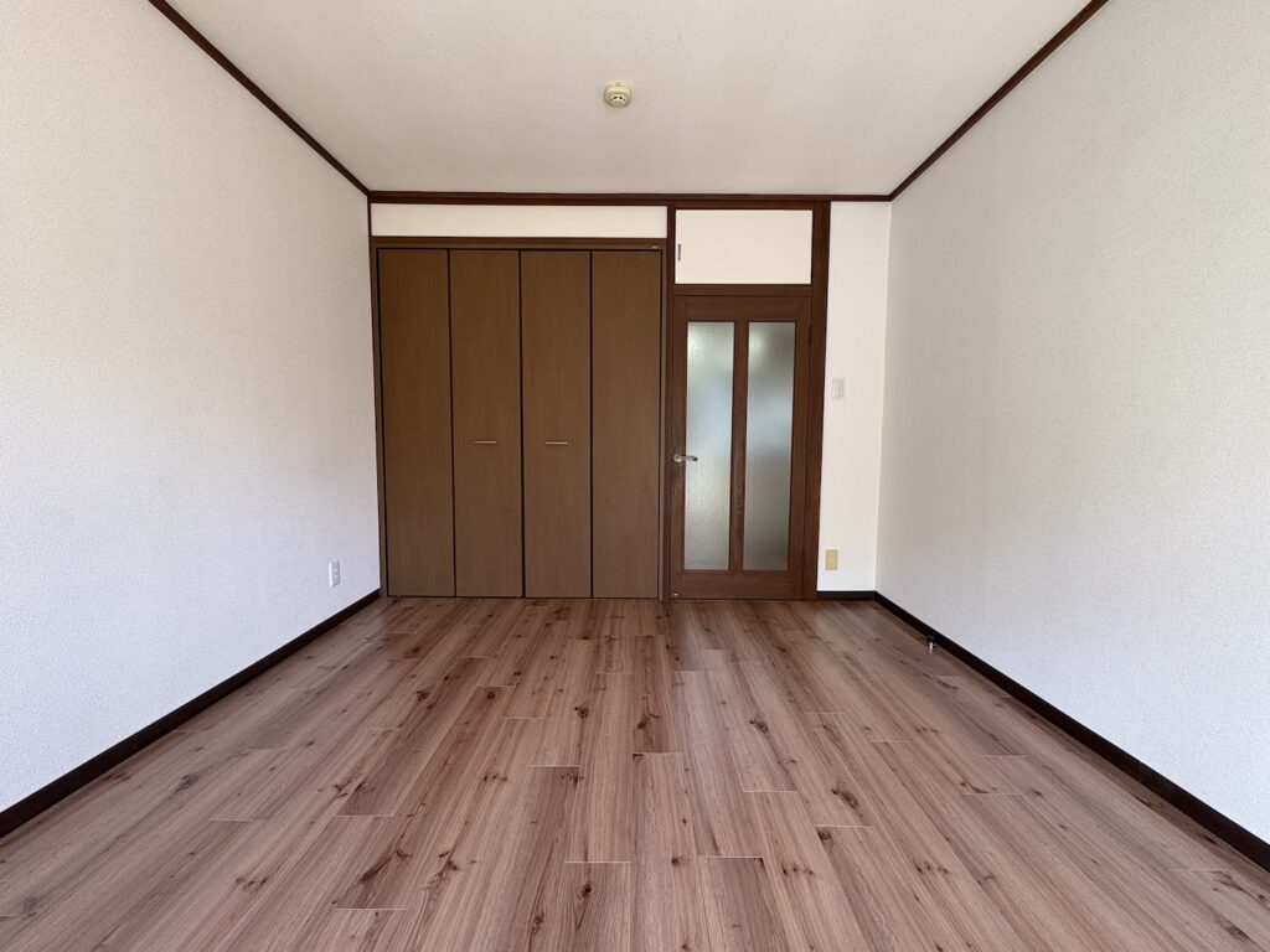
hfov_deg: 102.1
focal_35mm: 14
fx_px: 514
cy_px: 476
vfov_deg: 85.7
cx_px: 635
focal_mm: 2.22
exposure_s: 1/99
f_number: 2.2
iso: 160
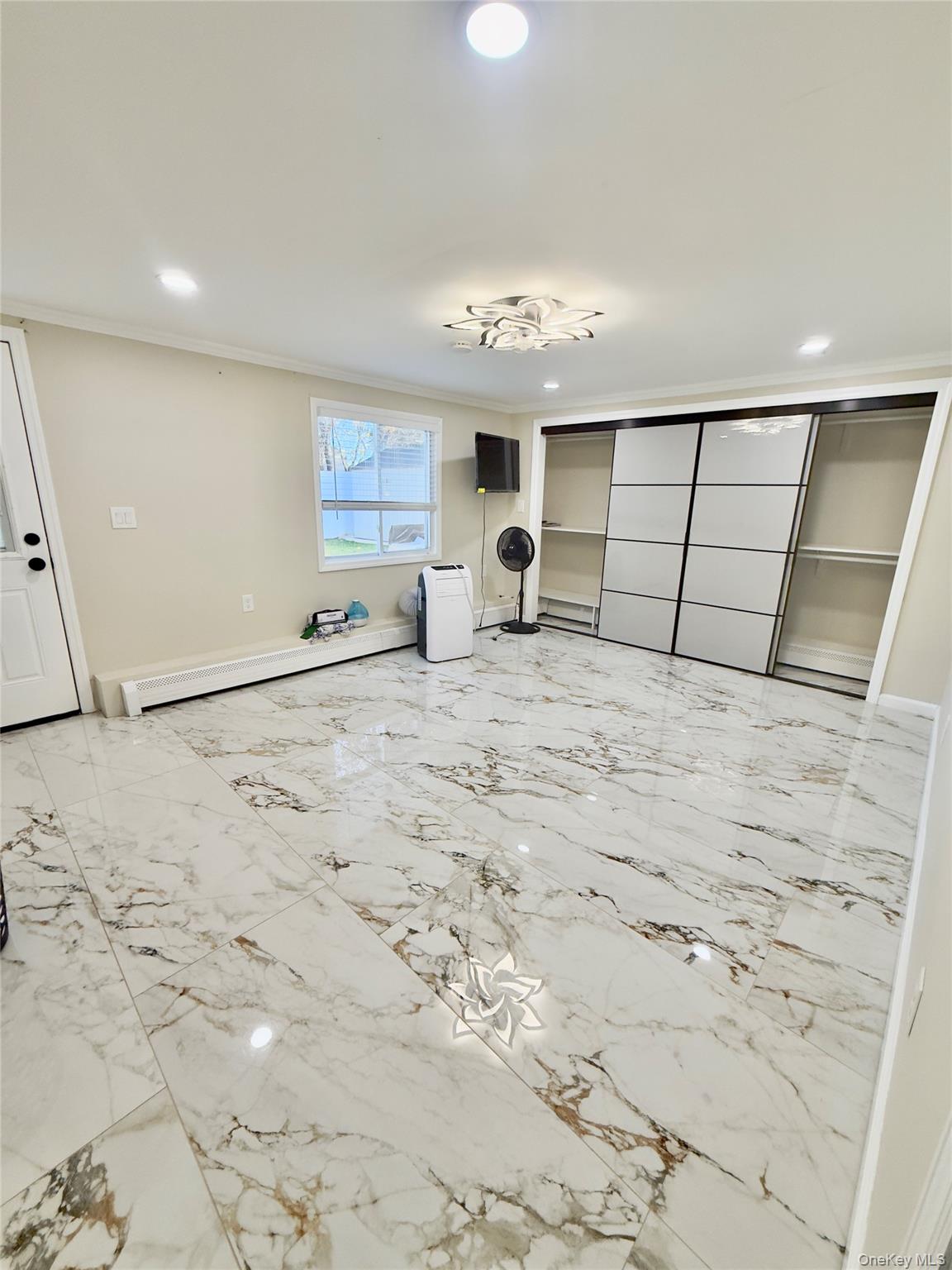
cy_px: 635
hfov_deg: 85.7
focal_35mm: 14
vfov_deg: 102.1
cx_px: 476
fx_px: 513
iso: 125
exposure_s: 1/120
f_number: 2.2
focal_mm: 2.22
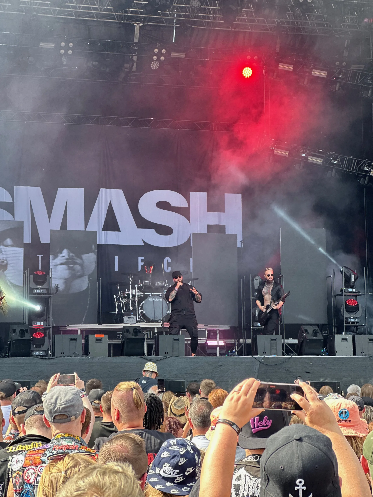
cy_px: 248
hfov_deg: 19.1
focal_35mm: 77
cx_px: 186
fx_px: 1106
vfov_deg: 25.3
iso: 50
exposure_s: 1/121
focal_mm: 9
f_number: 2.8
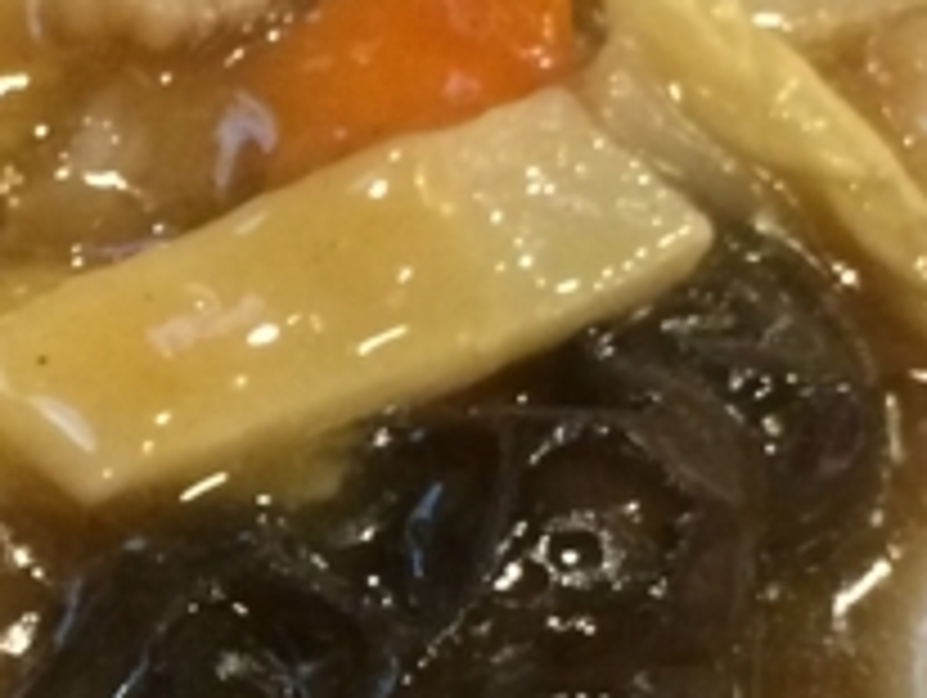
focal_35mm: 144
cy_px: 594
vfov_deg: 10.3
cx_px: -22
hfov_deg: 13.5
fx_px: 3861
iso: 320
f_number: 2.2
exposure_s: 1/33
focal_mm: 4.15
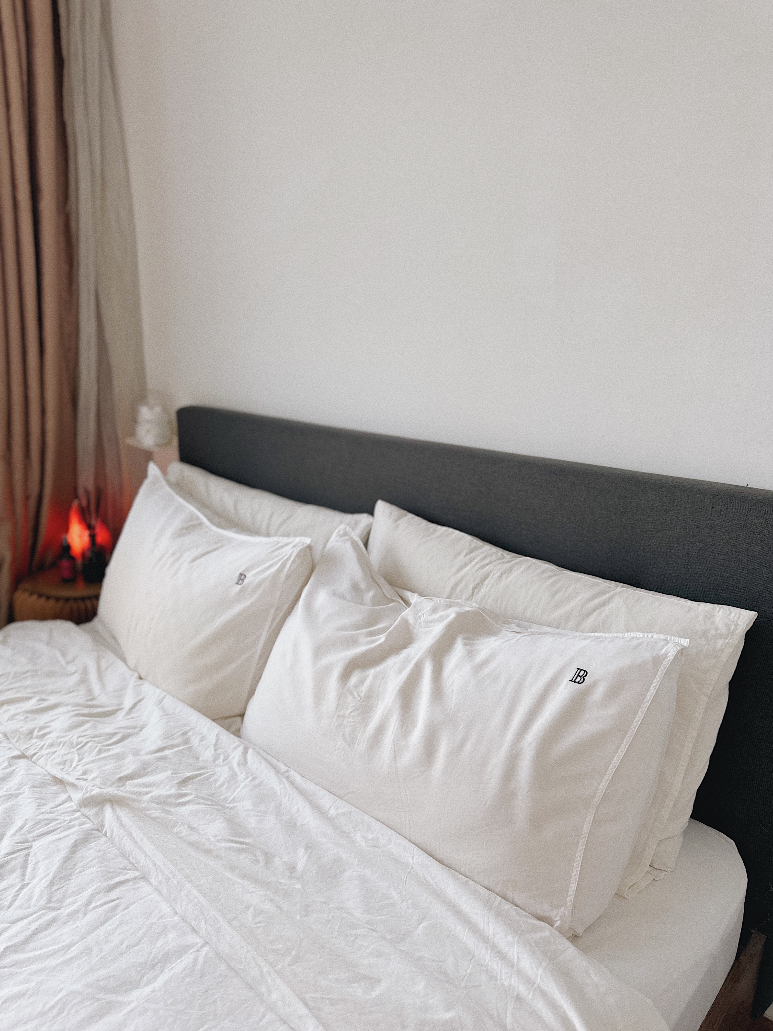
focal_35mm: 24
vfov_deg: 71.6
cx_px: 386
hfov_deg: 56.8
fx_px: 715
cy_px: 516
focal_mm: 6.86
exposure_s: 1/116
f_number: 1.78
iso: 64
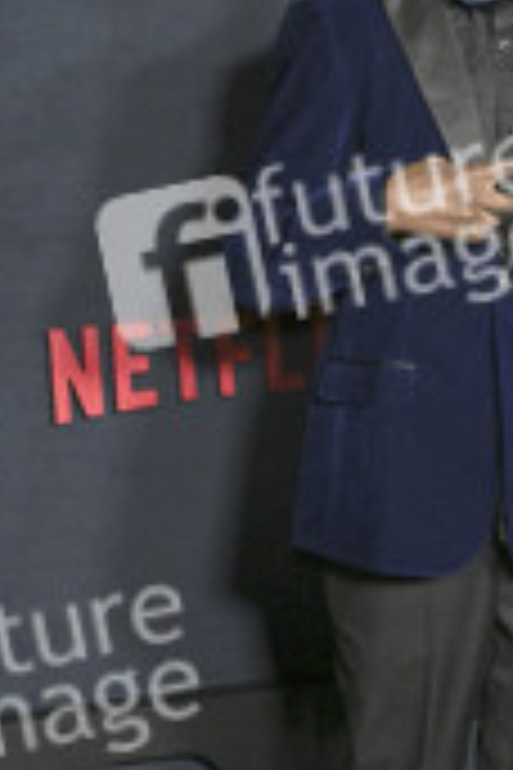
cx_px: 459
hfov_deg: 11.6
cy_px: 468
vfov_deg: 17.5
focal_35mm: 117
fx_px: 2501
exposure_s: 1/320
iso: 2500
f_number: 5.6
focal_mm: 50
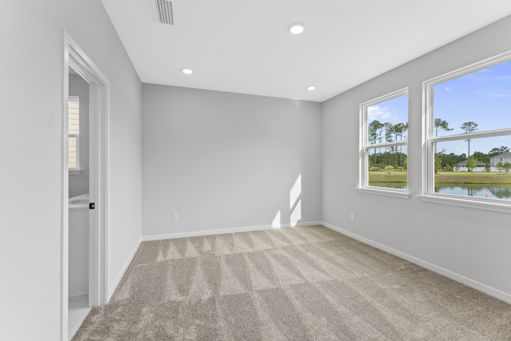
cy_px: 169
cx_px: 258
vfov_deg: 77.3
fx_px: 213
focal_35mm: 15
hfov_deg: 100.4
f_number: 9
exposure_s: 1/10
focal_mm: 14
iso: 250
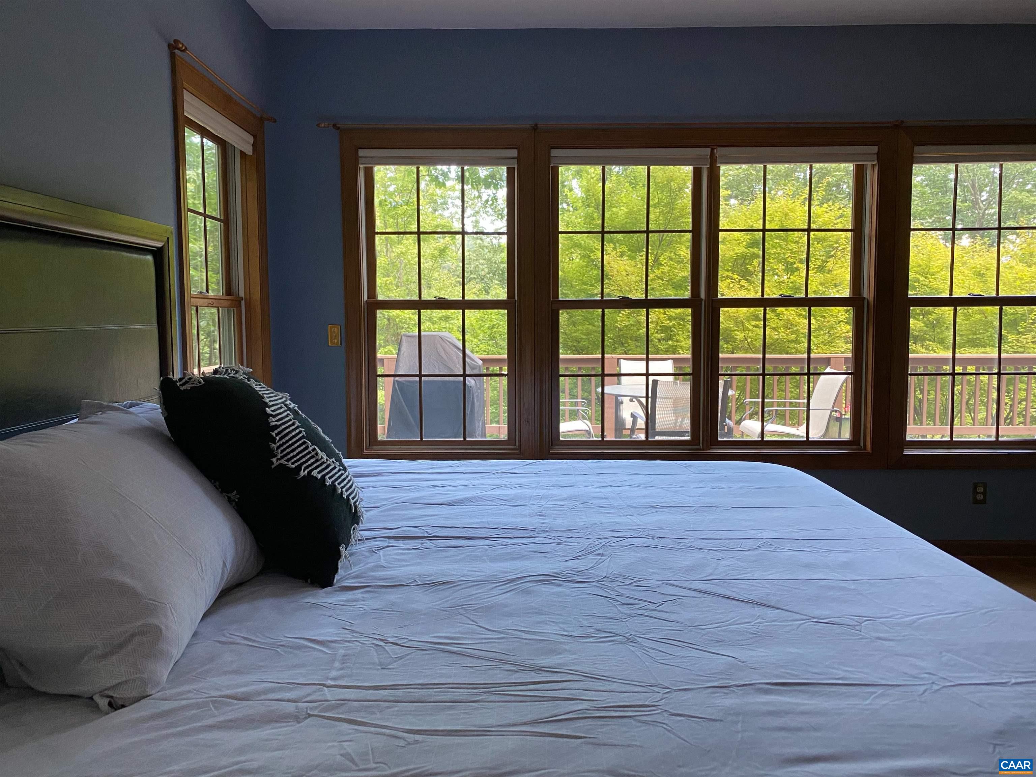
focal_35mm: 26
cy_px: 388
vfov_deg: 53.1
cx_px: 518
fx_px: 778
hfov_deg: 67.3
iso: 250
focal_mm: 4.25
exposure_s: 1/60
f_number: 1.8
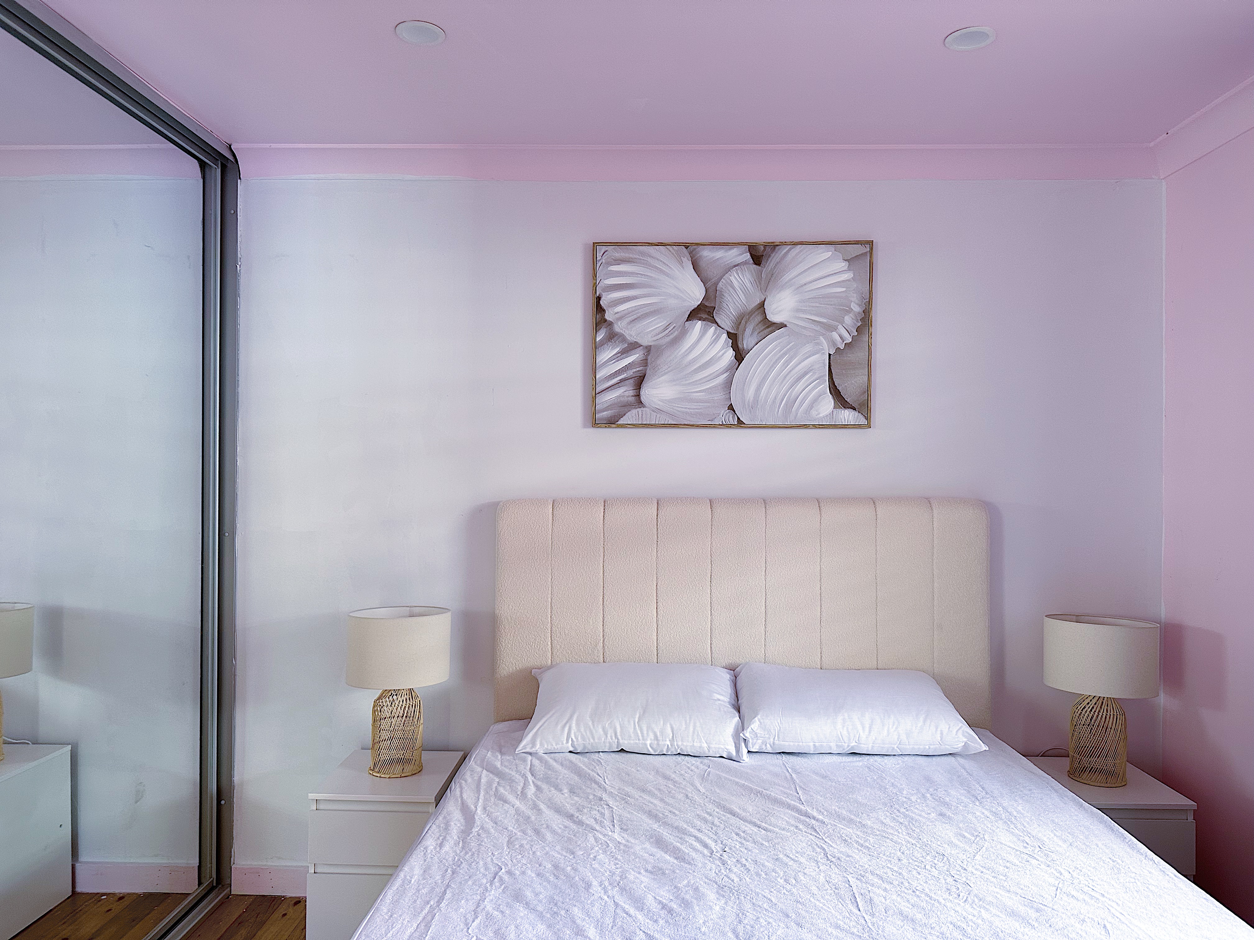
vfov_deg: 56.8
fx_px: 869
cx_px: 627
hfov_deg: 71.6
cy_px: 470
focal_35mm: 24
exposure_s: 1/121
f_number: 1.78
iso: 160
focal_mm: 6.86
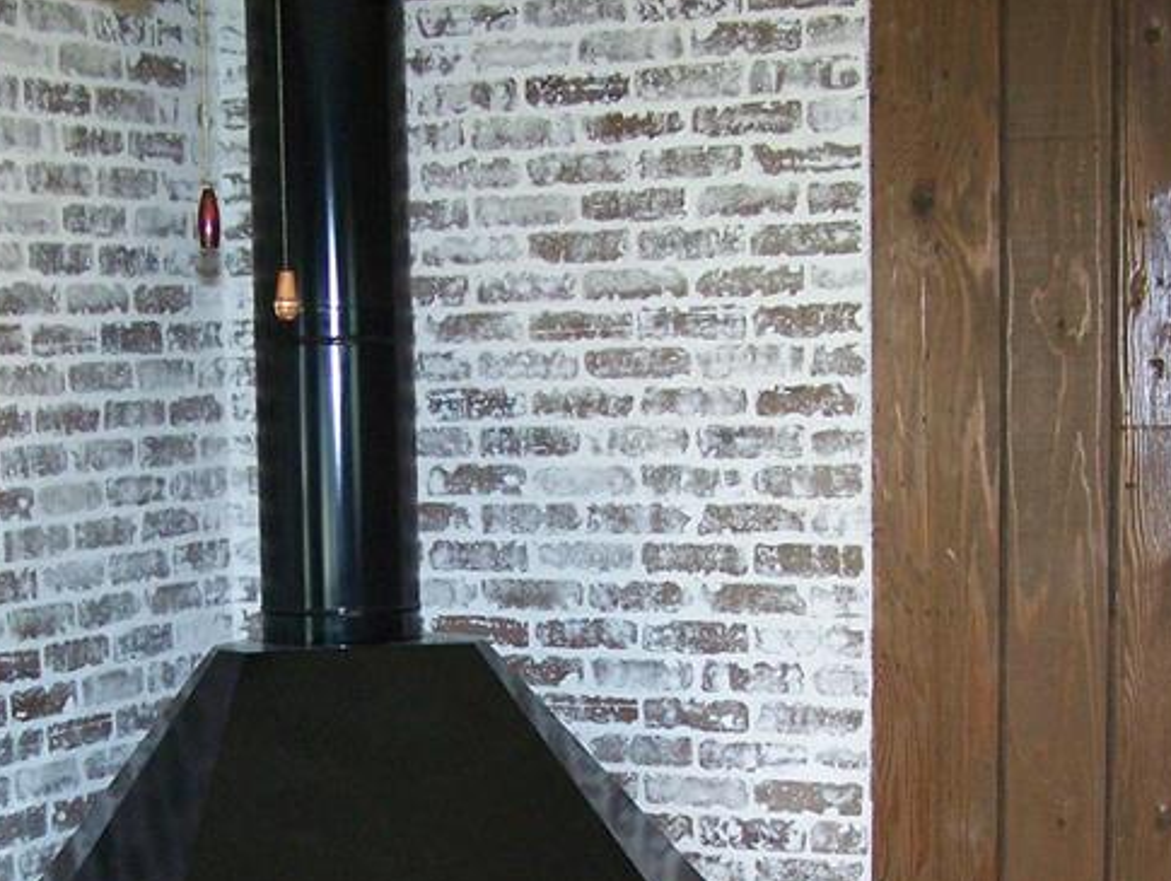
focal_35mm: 80
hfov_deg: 24.3
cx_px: 427
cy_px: 760
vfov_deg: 18.2
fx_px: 2710
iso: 200
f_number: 2.8
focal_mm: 6.3
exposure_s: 1/60
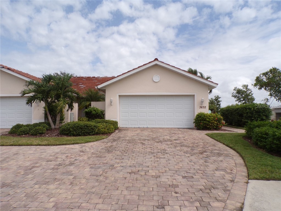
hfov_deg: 71.6
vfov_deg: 56.8
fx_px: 195
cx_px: 140
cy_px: 106
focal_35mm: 24
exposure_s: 1/420
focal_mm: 4.3
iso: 80
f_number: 5.8
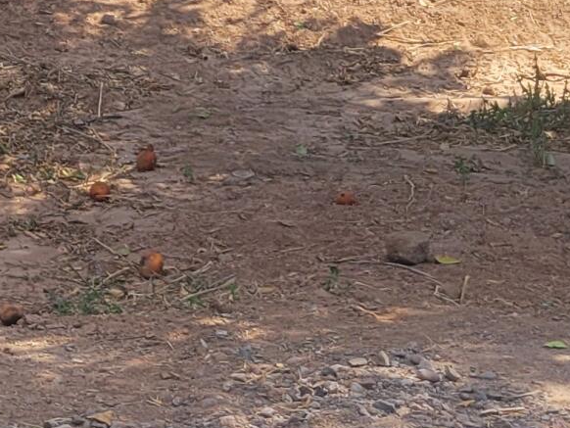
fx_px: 2207
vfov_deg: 10.4
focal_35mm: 134
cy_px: -353
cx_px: -51
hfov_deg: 14.4
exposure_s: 1/1709
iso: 40
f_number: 1.8
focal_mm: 5.4
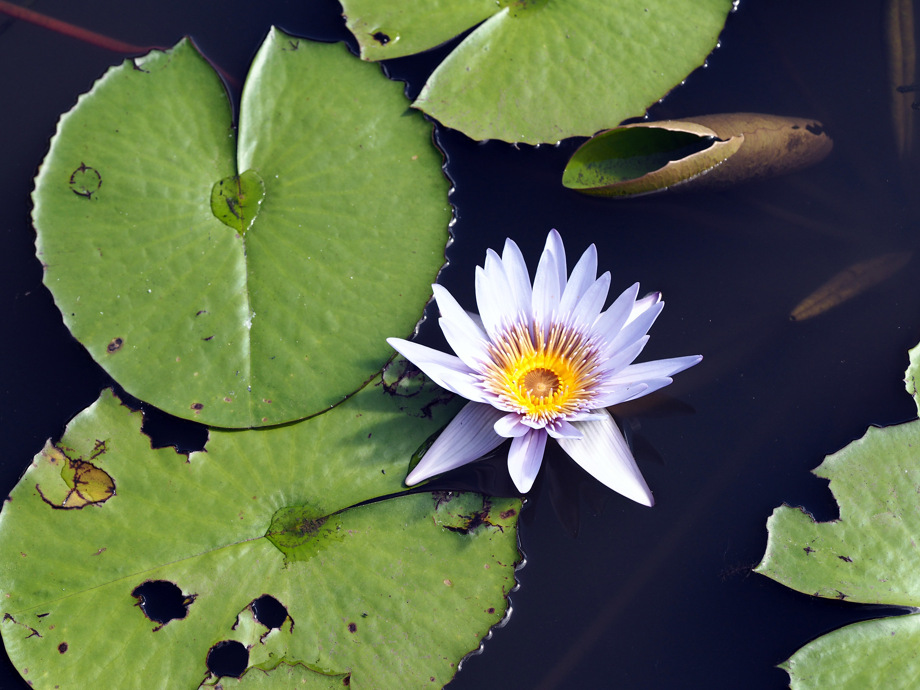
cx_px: 460
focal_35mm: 120
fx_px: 3189
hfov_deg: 16.4
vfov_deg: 12.3
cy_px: 345
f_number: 5
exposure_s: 1/400
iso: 200
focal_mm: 60
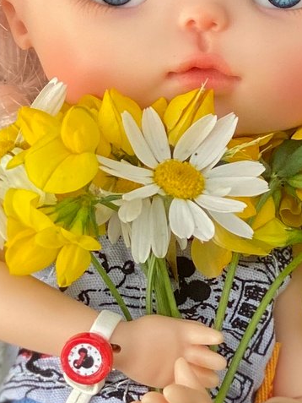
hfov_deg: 13.6
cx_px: 177
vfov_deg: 17.9
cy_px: 90
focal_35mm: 109
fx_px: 1267
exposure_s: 1/122
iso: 32
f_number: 2
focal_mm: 6
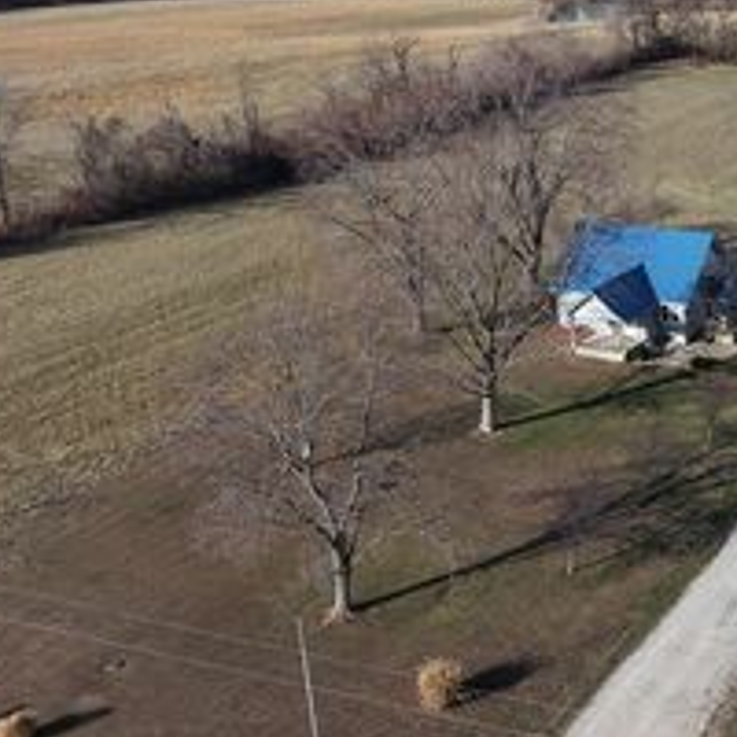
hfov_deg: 28.3
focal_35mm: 53
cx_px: 870
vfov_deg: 32.2
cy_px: 374
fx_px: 1277
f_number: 1.8
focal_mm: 8.67
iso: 160
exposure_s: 1/3200
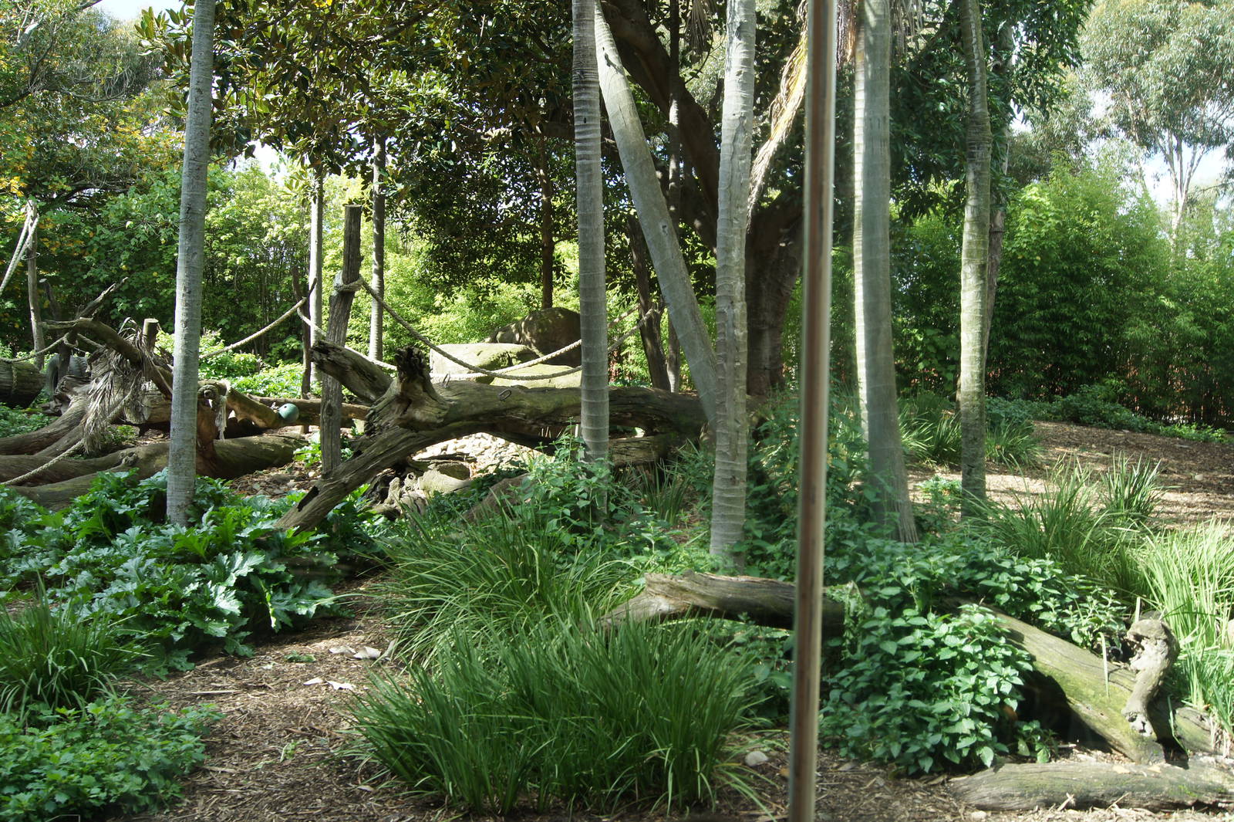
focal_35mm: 36
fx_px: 1233
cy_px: 411
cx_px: 617
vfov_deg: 36.8
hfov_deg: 53.2
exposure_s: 1/50
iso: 100
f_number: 5.6
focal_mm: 24
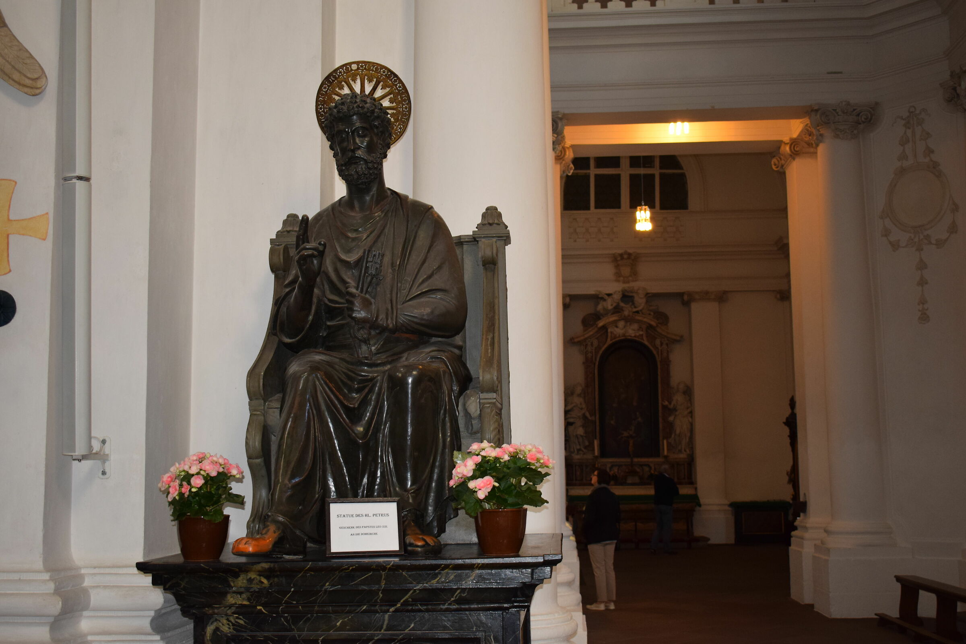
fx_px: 1207
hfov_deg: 43.6
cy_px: 322
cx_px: 483
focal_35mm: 45
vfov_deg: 29.9
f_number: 5
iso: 800
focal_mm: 30
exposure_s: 1/100
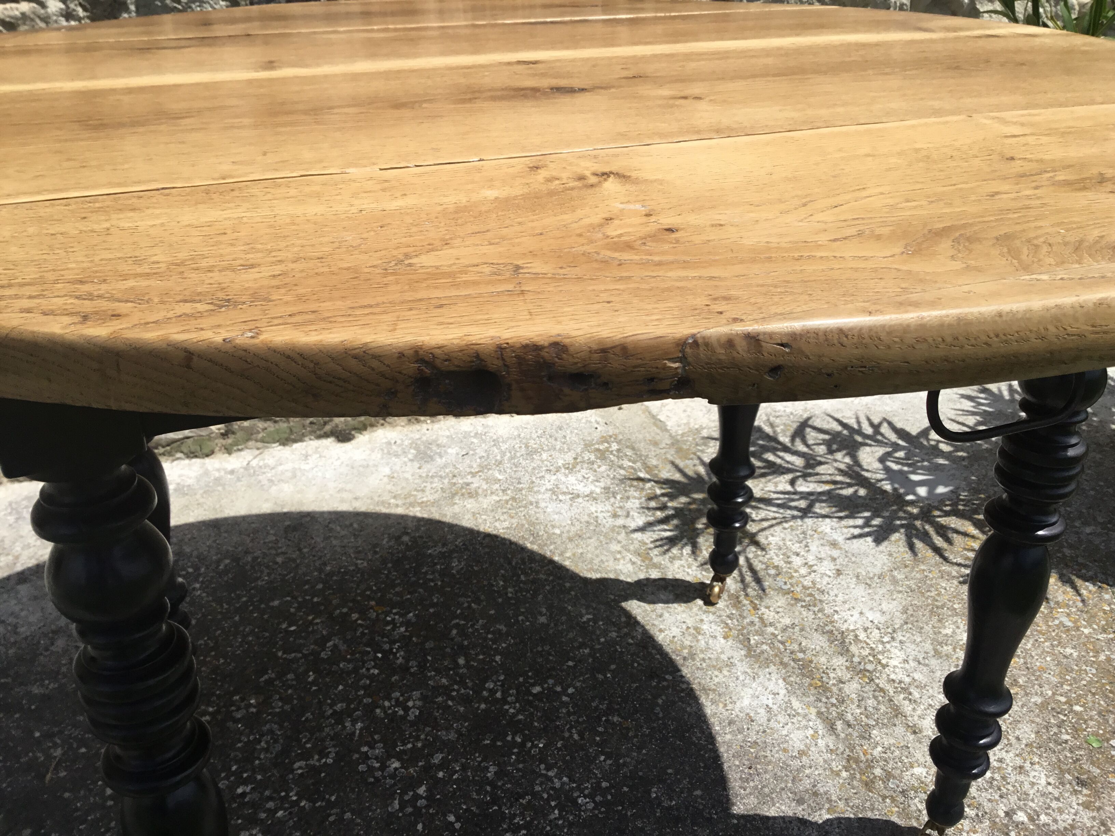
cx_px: 558
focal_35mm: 31
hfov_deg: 58.4
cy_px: 418
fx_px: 999
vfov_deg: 45.4
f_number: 2.4
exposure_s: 1/1631
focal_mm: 3.3
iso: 25
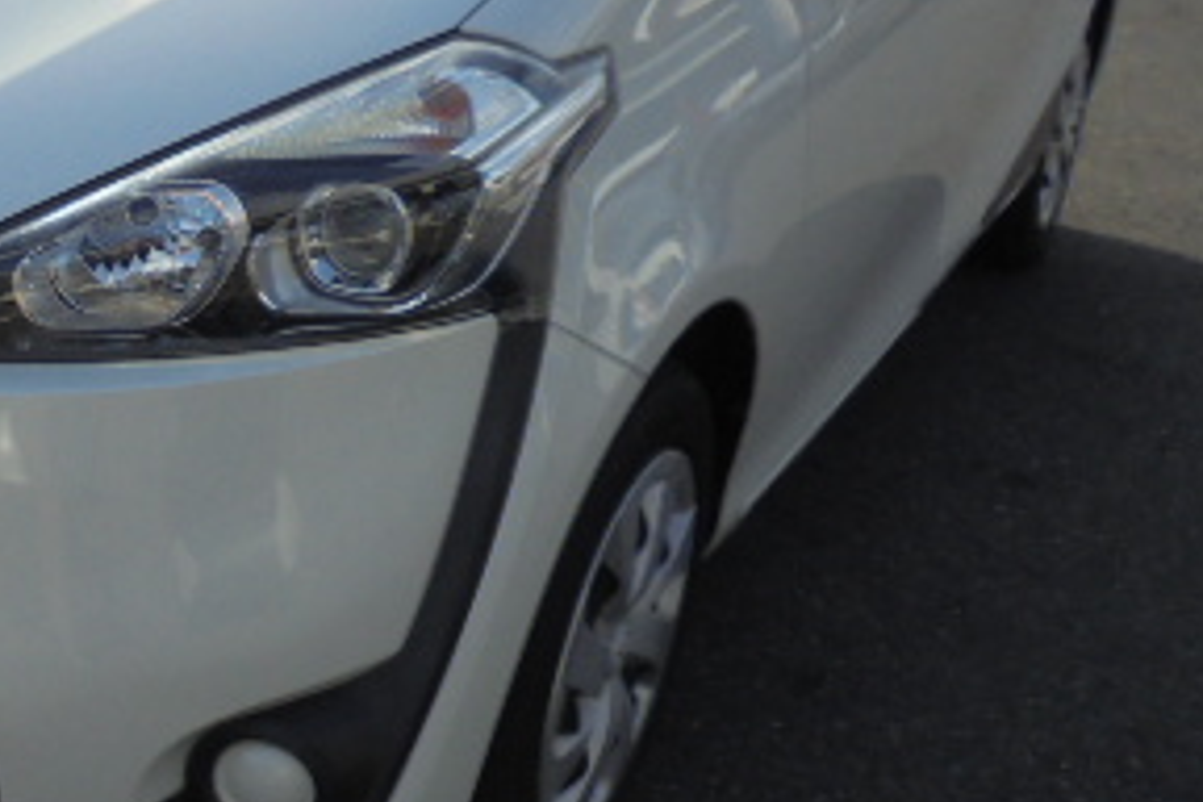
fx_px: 2005
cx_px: 92
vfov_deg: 22.5
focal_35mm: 60
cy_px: 221
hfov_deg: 31.6
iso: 100
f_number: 3.5
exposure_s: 1/800
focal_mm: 4.6
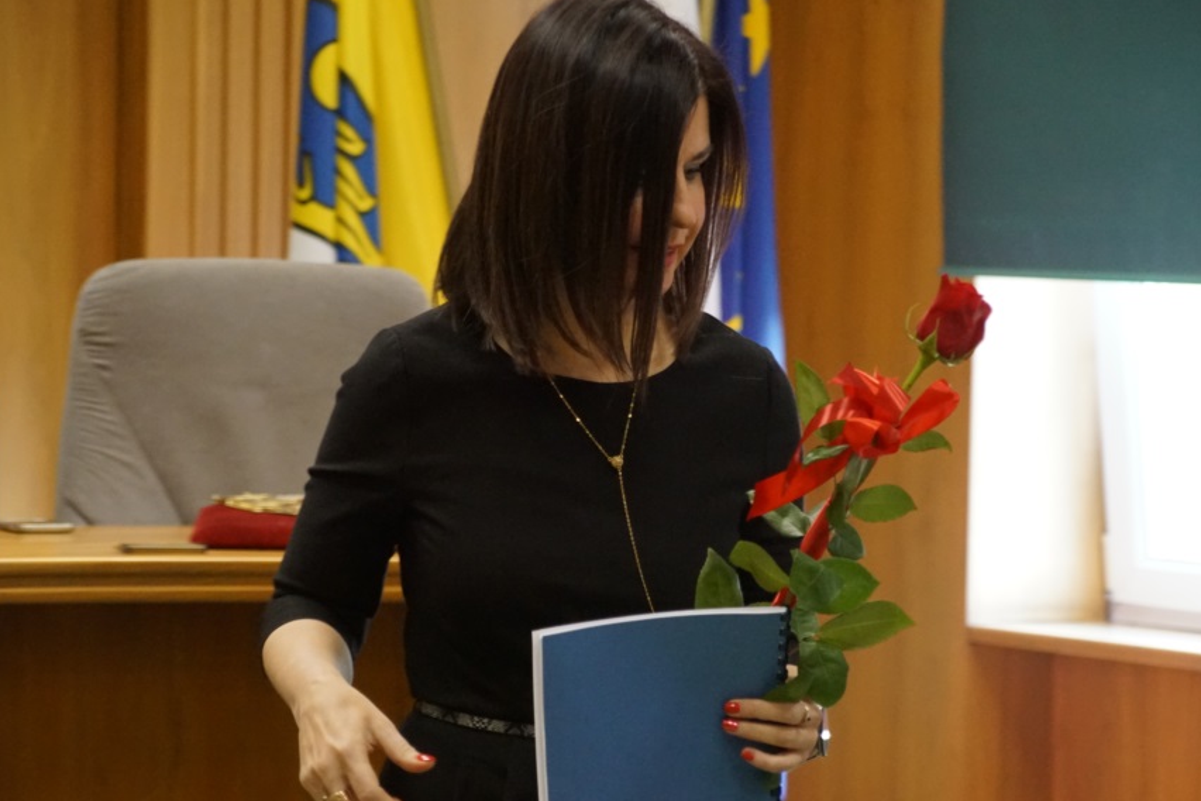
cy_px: 459
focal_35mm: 176
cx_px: 648
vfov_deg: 7.8
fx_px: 5871
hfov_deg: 11.7
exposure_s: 1/125
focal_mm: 100
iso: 3200
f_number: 5.6
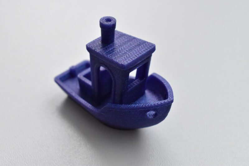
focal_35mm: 60
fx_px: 415
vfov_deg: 22.6
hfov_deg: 33.4
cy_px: 83
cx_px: 124
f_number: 8
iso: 2000
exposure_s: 1/200
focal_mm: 40
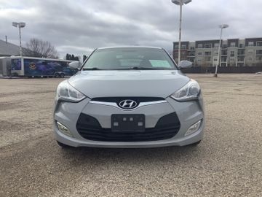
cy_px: 98
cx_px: 131
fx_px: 235
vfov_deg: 45.4
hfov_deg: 58.4
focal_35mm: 31
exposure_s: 1/1597
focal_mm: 3.3
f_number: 2.4
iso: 25
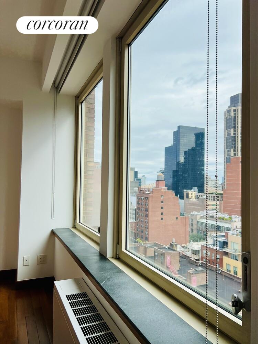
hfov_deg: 53.1
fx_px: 258
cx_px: 129
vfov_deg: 67.3
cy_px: 172
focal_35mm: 26
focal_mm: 5.7
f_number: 1.5
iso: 50
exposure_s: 1/2045
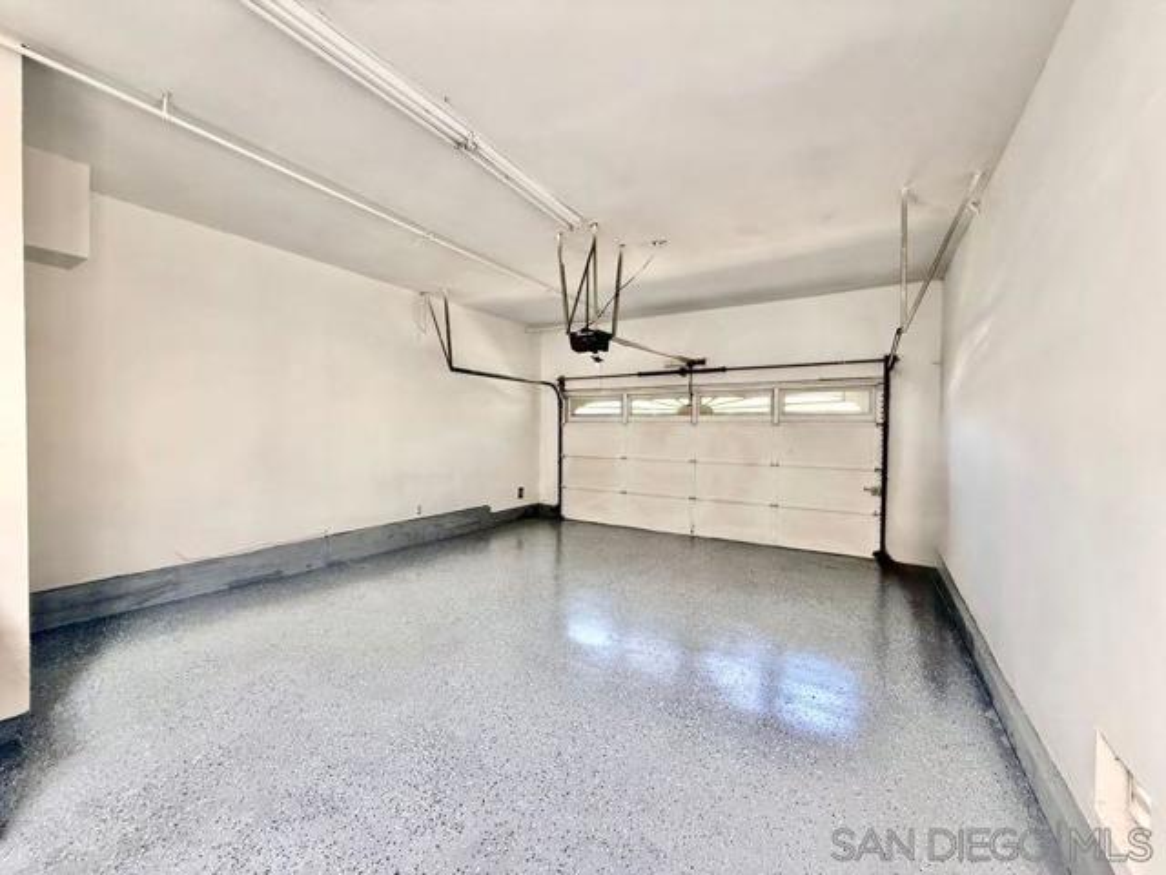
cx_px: 583
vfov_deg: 85.7
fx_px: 472
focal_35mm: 14
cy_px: 438
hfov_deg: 102.1
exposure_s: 1/99
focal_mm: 2.22
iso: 320
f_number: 2.2
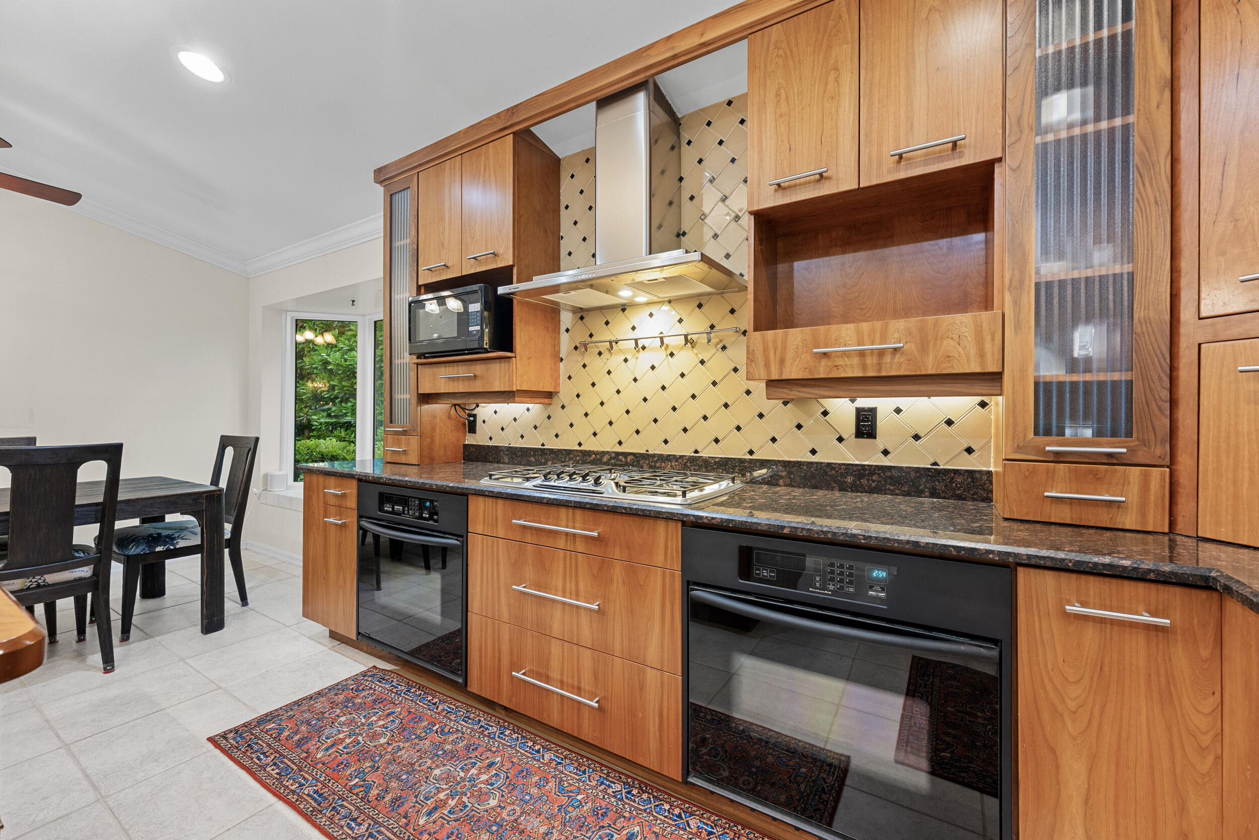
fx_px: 490
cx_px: 630
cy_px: 420
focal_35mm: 14
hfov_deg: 104.3
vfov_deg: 81.2
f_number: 7.1
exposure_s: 1/2.5
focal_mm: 14
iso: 500
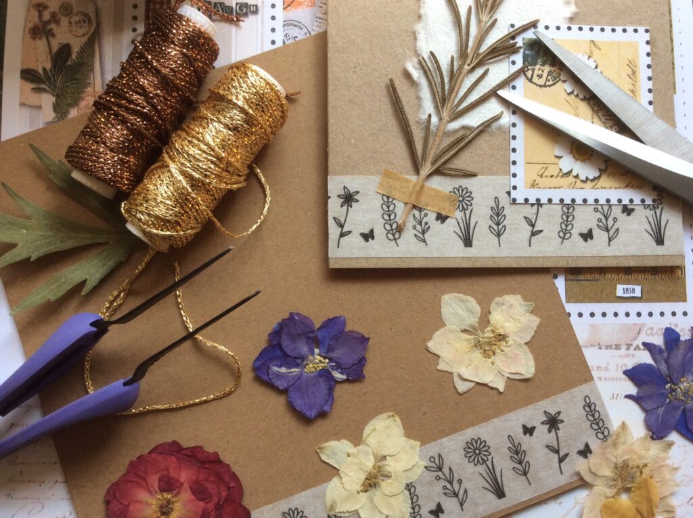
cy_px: 259
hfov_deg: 56.9
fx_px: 640
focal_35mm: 32
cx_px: 346
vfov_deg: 44.1
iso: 32
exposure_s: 1/117
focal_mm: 3.3
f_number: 2.4
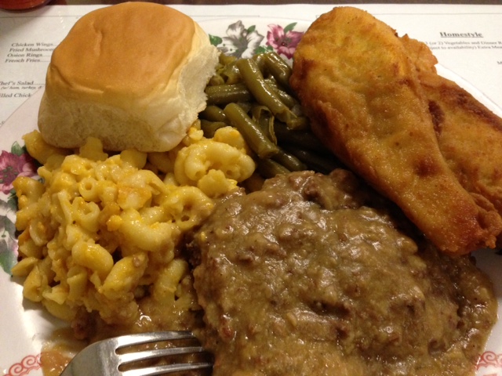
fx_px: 479
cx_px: 251
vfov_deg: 42.9
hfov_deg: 55.4
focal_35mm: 33
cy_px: 188
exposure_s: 1/17
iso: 400
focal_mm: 4.13
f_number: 2.4
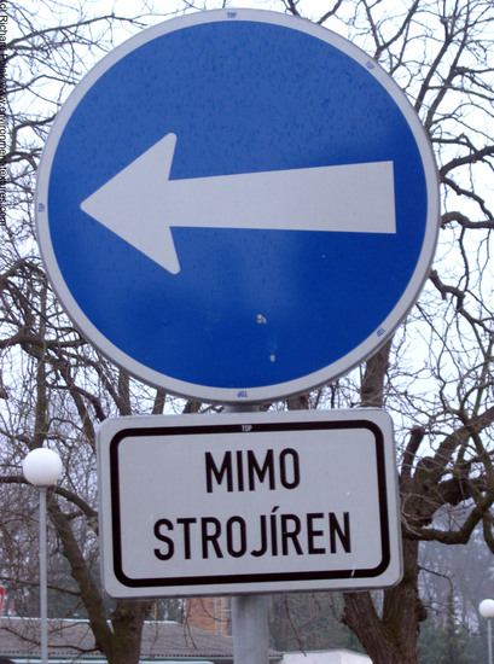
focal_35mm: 112
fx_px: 2143
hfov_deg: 13.2
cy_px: 332
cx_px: 247
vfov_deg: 17.6
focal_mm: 22.8
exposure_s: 1/60
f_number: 4.8
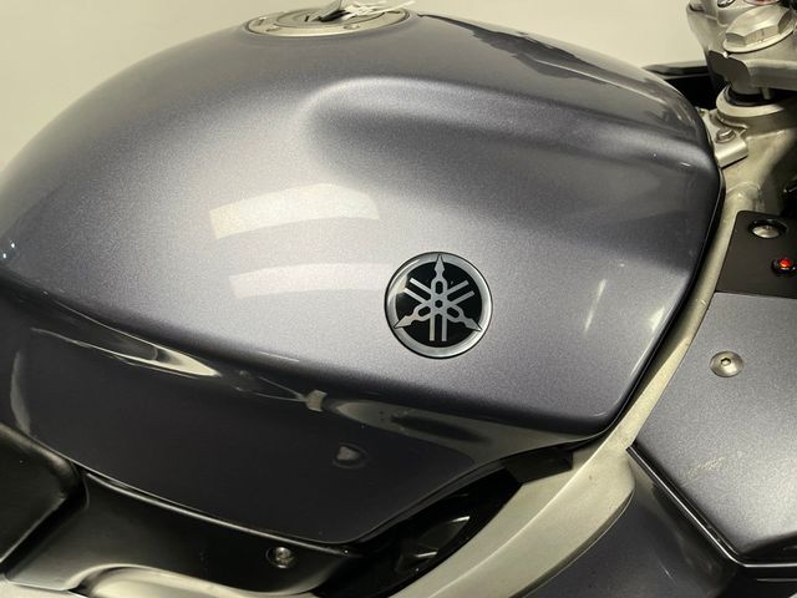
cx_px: 398
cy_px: 299
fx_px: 599
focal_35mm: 26
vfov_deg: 53.1
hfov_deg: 67.3
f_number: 1.6
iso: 125
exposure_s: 1/100
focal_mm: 5.1
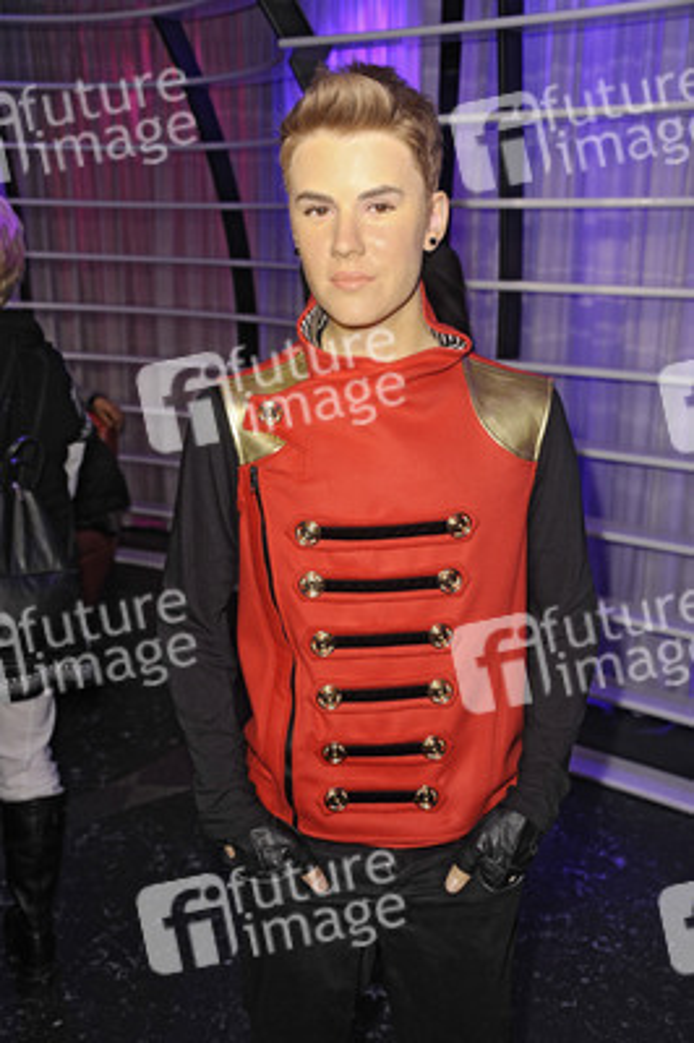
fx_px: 1217
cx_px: 347
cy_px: 522
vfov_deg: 46.4
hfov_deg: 31.8
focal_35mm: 42
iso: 800
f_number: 5.6
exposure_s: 1/100
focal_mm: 42
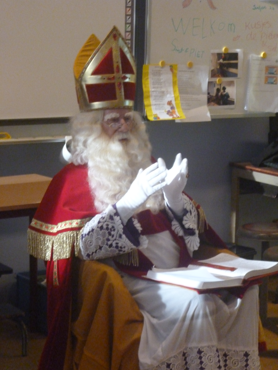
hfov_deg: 13.2
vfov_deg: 17.6
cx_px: 139
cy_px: 185
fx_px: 1199
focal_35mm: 112
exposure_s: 1/25
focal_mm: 20
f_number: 6.5
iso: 800
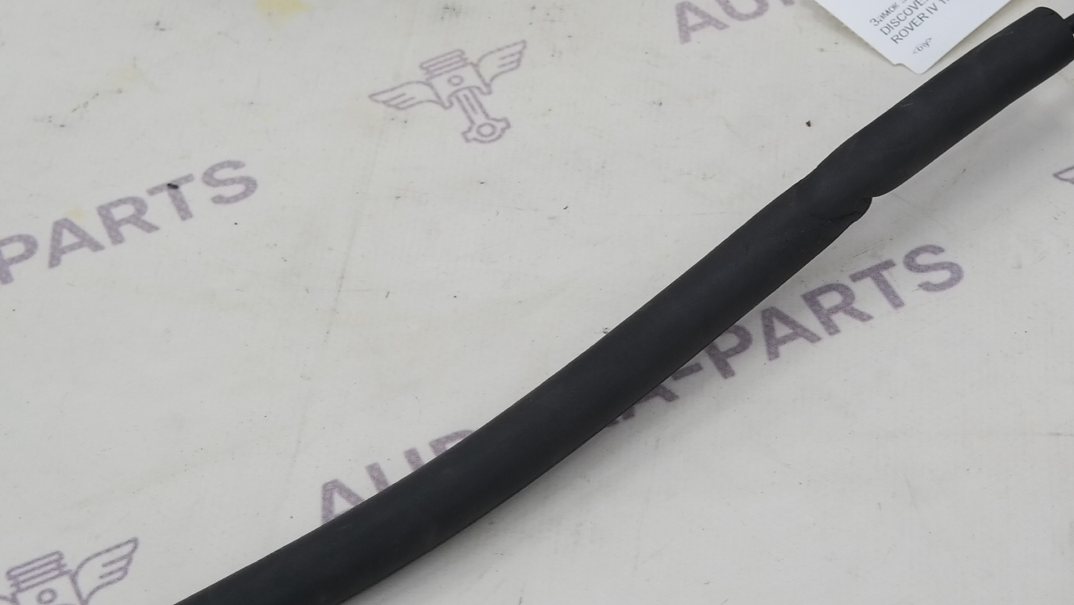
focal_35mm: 89
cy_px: 85
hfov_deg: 23.6
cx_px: 839
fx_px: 2535
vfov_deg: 13.5
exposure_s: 1/100
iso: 200
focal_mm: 25
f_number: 4
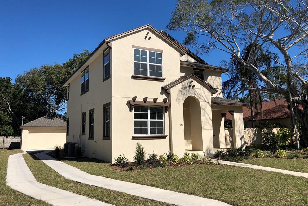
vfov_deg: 43.6
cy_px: 99
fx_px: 257
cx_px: 152
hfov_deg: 61.9
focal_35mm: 30
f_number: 1.8
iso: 20
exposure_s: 1/3247
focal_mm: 3.99
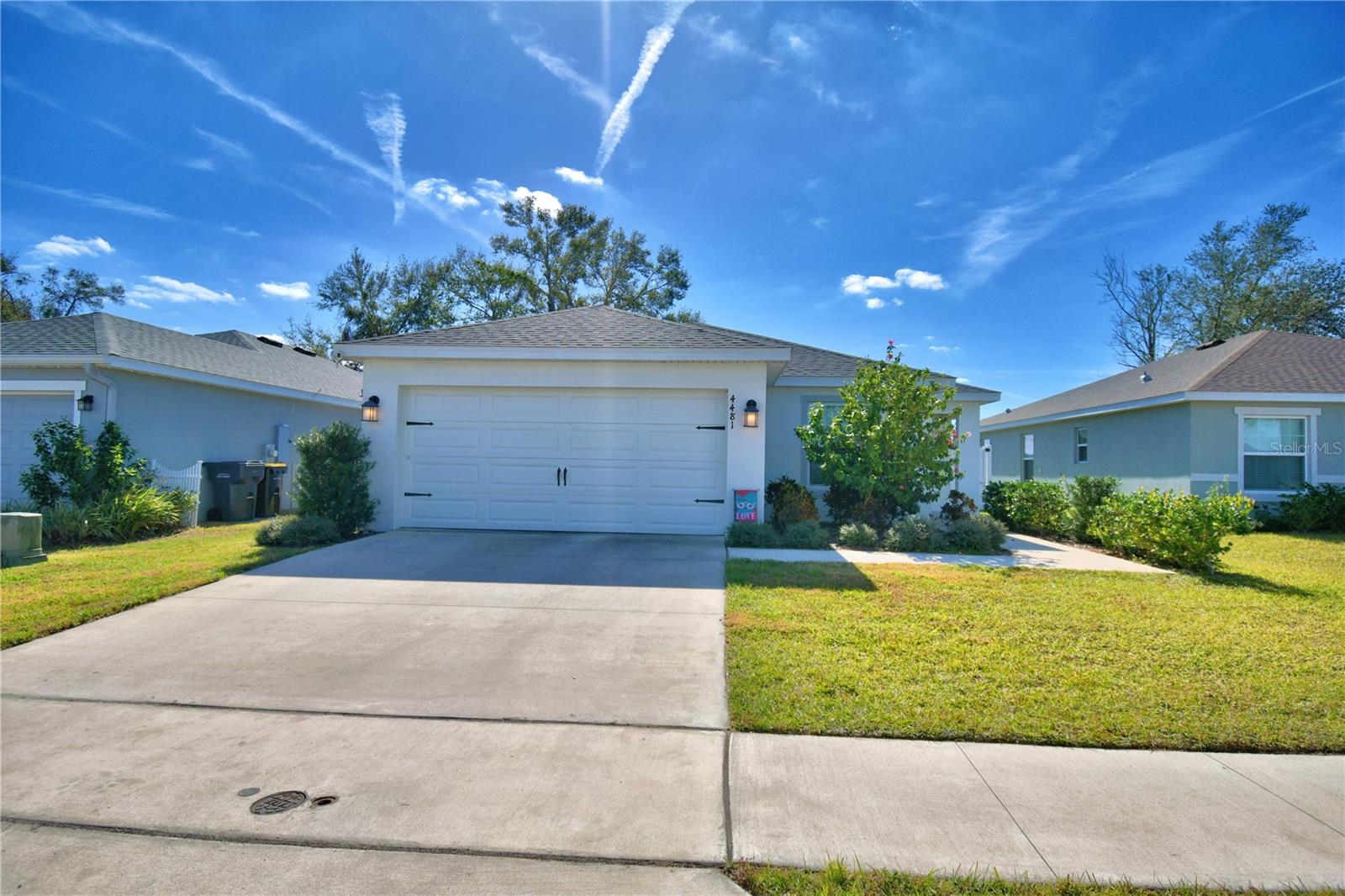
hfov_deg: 86.9
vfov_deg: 64.5
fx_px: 710
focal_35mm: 19
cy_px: 448
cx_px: 672
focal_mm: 13
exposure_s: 1/2000
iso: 100
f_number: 4.8
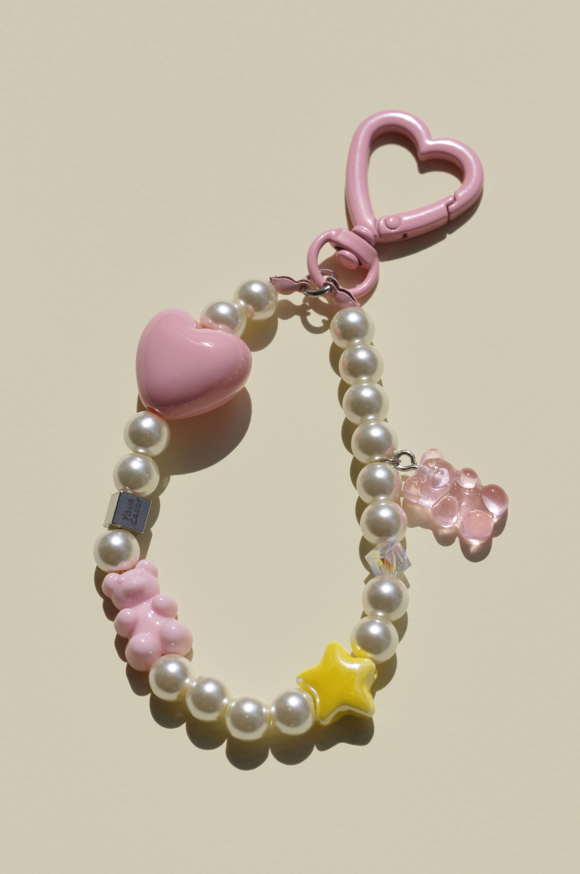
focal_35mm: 75
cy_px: 437
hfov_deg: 18.1
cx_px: 290
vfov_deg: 27.0
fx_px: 1817
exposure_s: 1/1600
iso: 200
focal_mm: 50
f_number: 7.1
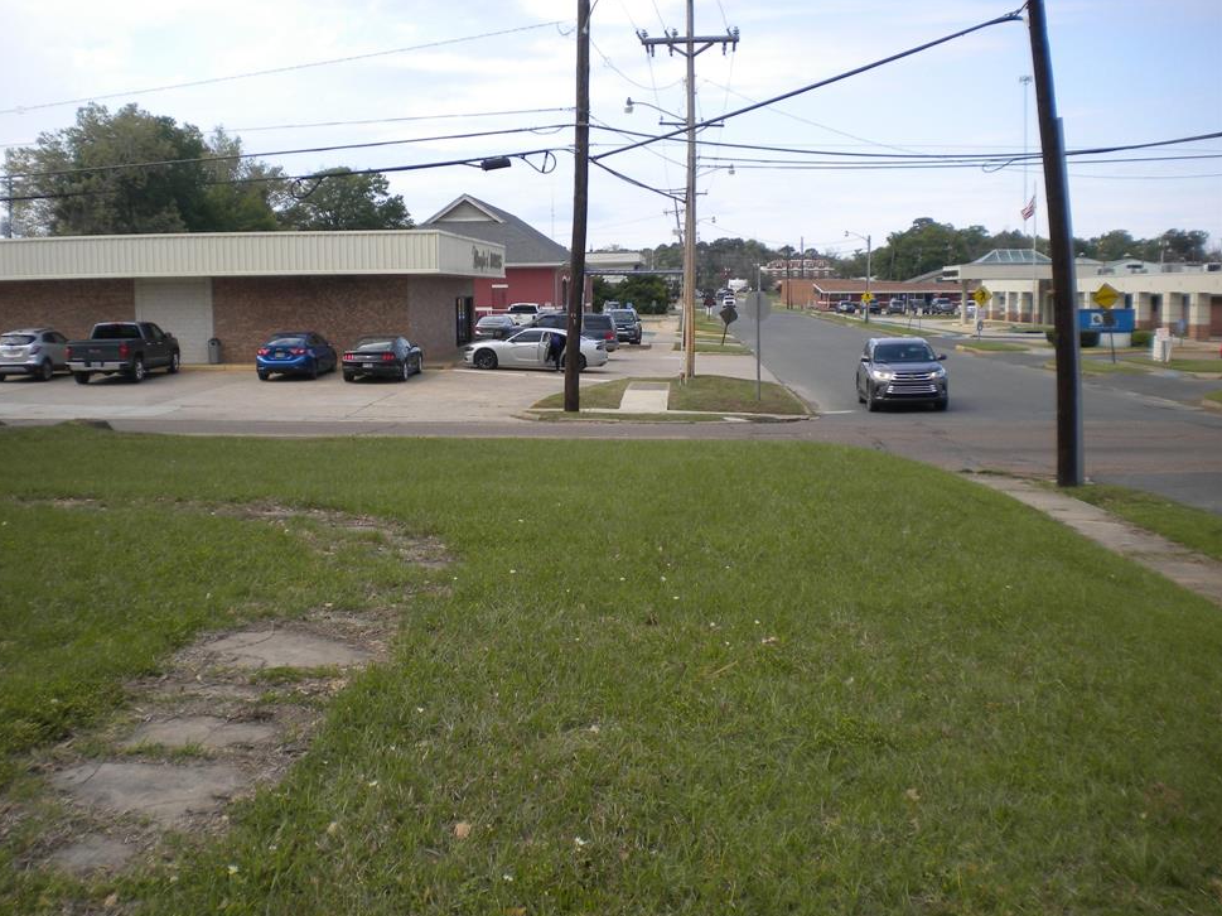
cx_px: 579
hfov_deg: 50.1
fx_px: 1306
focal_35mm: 37
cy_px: 461
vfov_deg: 38.6
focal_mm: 6.3
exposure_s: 1/324
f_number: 4.6
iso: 80
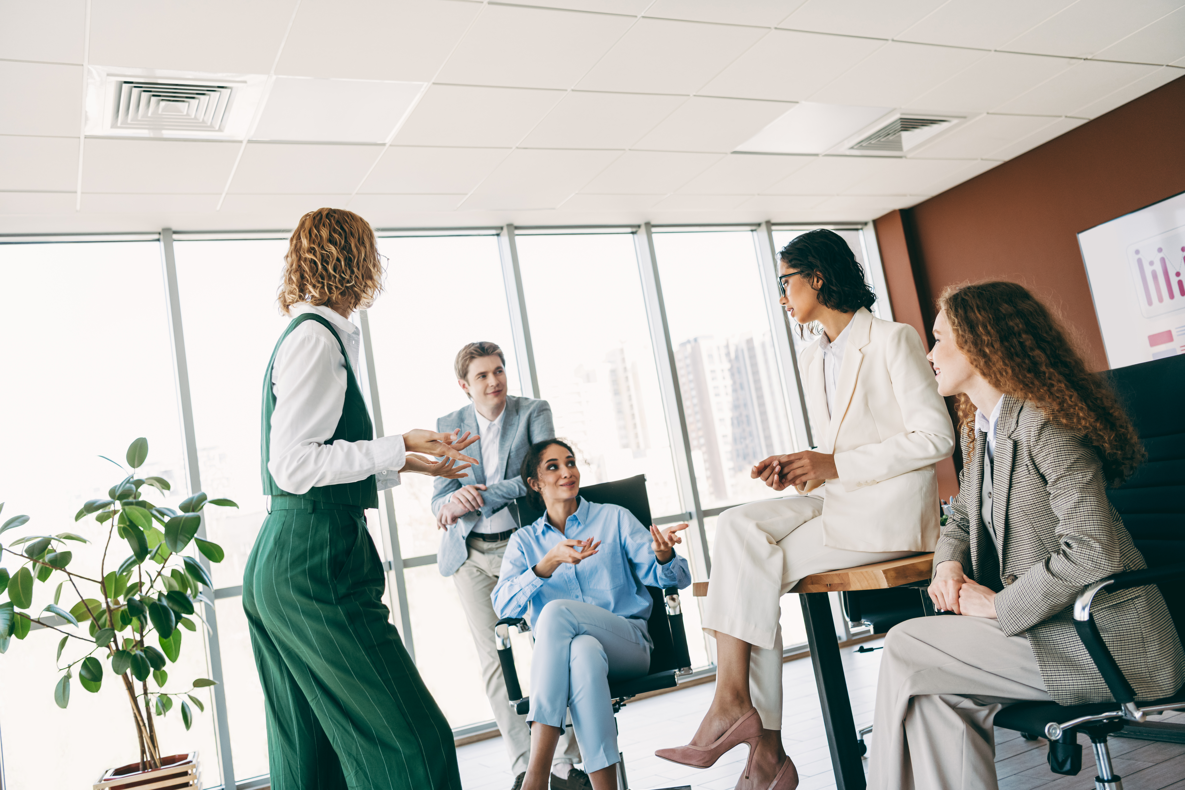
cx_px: 592
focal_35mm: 32
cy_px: 395
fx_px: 1053
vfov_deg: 41.1
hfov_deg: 58.7
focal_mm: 32
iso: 500
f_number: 2.8
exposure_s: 1/200
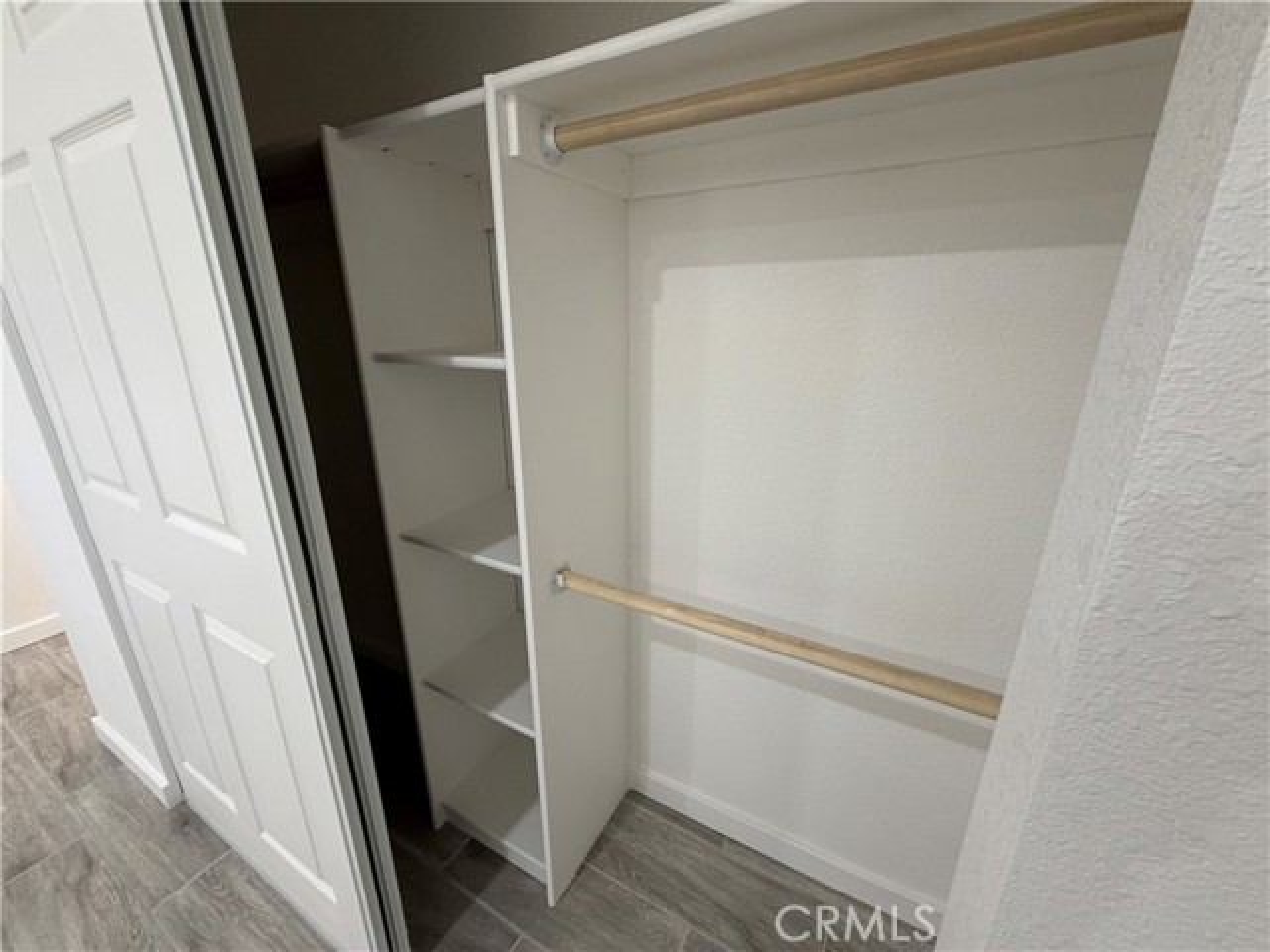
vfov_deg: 85.7
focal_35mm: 14
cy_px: 476
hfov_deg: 102.1
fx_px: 514
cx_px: 635
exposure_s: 1/60
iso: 160
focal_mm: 2.22
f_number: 2.2
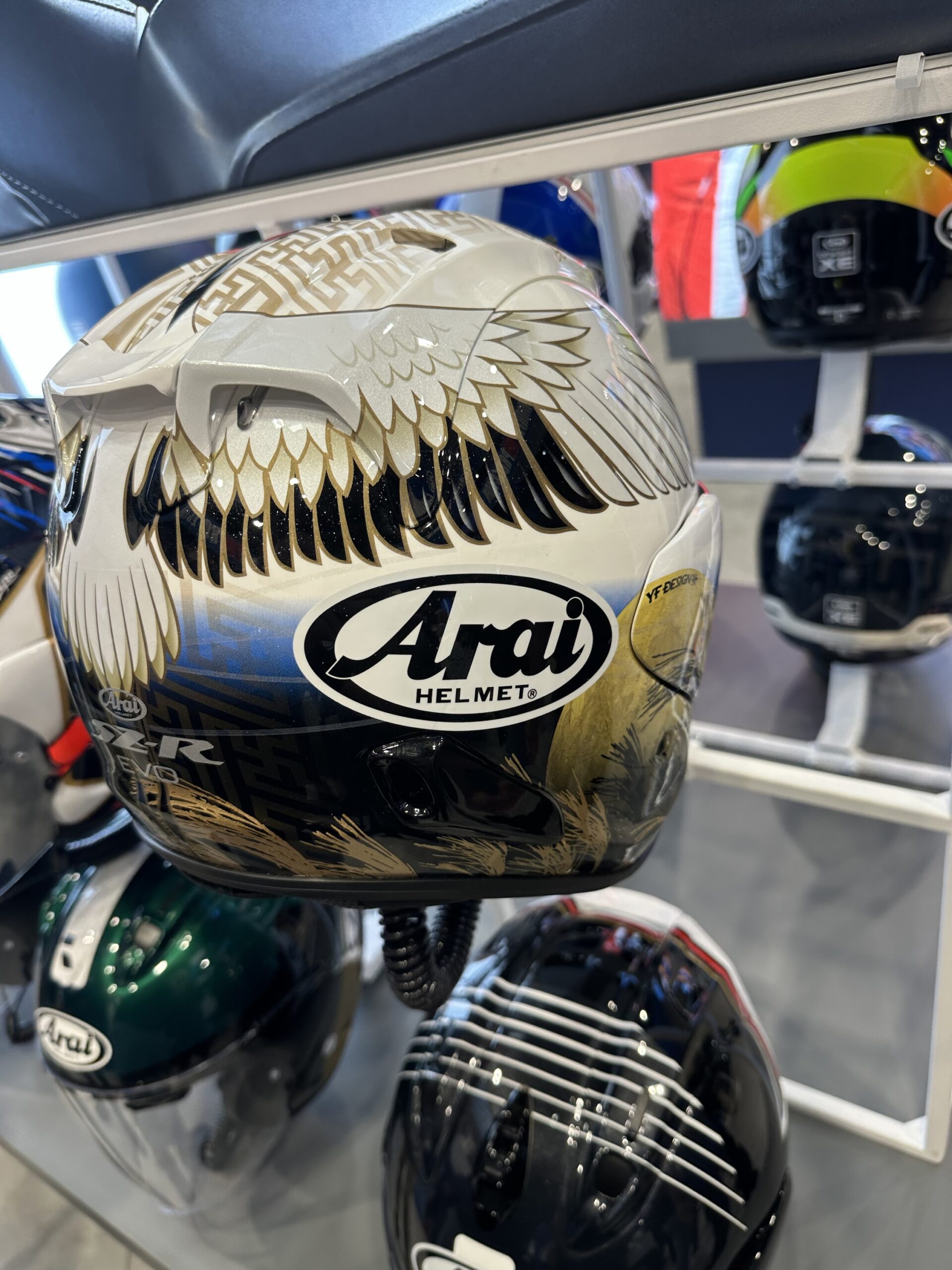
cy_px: 635
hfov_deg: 56.8
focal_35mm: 24
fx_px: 880
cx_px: 476
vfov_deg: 71.6
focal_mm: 6.86
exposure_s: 1/98
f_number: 1.78
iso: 64
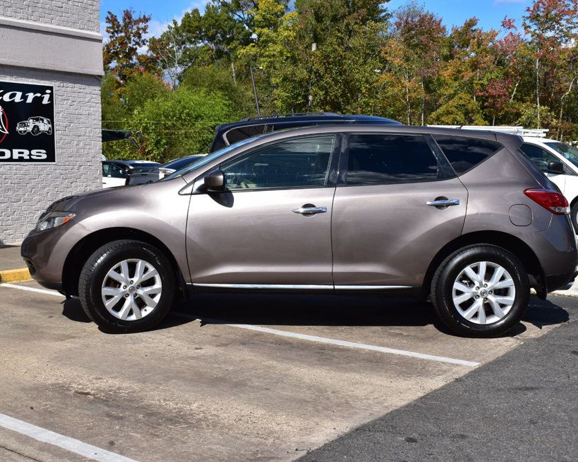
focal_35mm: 47
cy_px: 234
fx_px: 797
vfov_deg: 32.4
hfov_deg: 39.8
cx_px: 249
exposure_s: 1/500
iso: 220
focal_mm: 27
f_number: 11
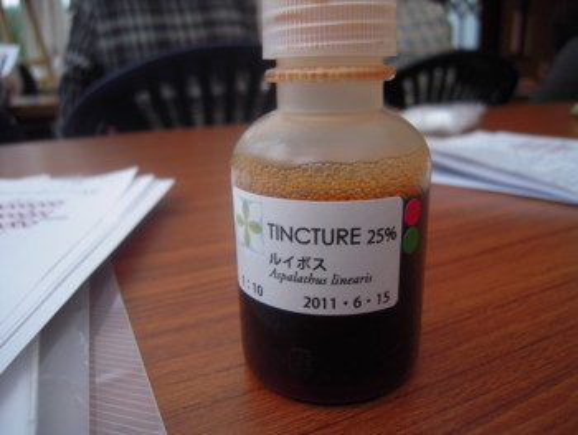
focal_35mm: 28
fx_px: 468
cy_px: 218
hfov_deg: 63.4
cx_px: 289
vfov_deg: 49.8
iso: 100
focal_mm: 5
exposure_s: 1/50
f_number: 2.7
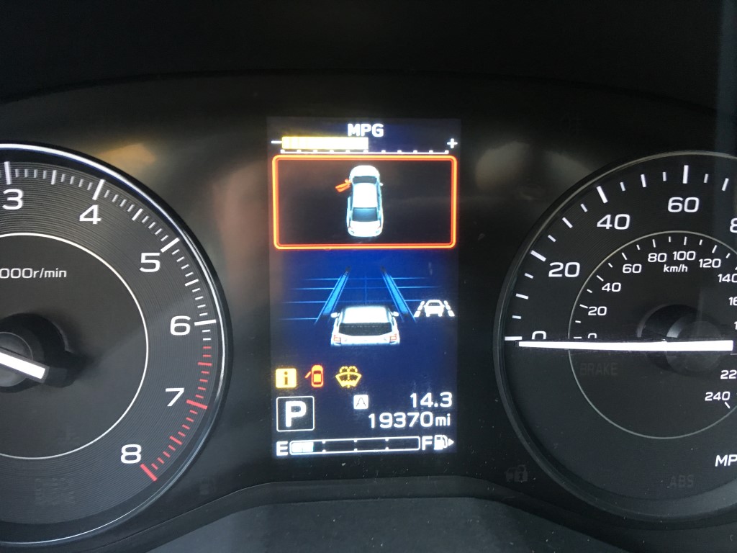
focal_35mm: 29
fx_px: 617
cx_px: 368
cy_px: 276
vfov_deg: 48.2
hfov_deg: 61.7
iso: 200
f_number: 2.2
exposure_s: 1/24
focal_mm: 4.15
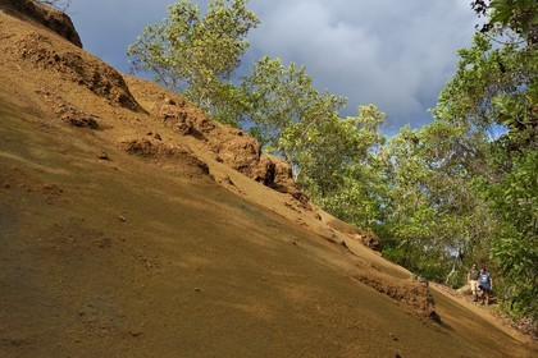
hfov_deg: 50.7
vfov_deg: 35.1
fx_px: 568
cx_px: 269
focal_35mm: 38
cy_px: 179
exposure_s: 1/250
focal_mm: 38
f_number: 10
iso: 200
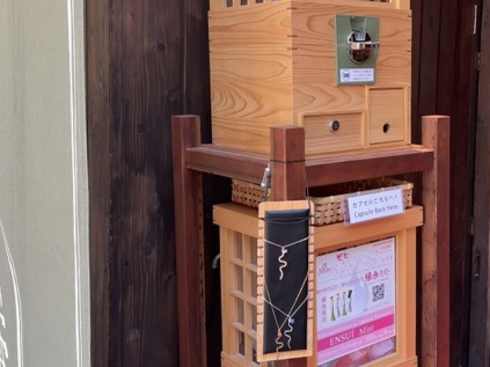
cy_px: 135
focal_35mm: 43
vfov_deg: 33.4
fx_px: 609
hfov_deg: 42.6
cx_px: 363
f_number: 1.6
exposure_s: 1/121
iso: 100
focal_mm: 5.96
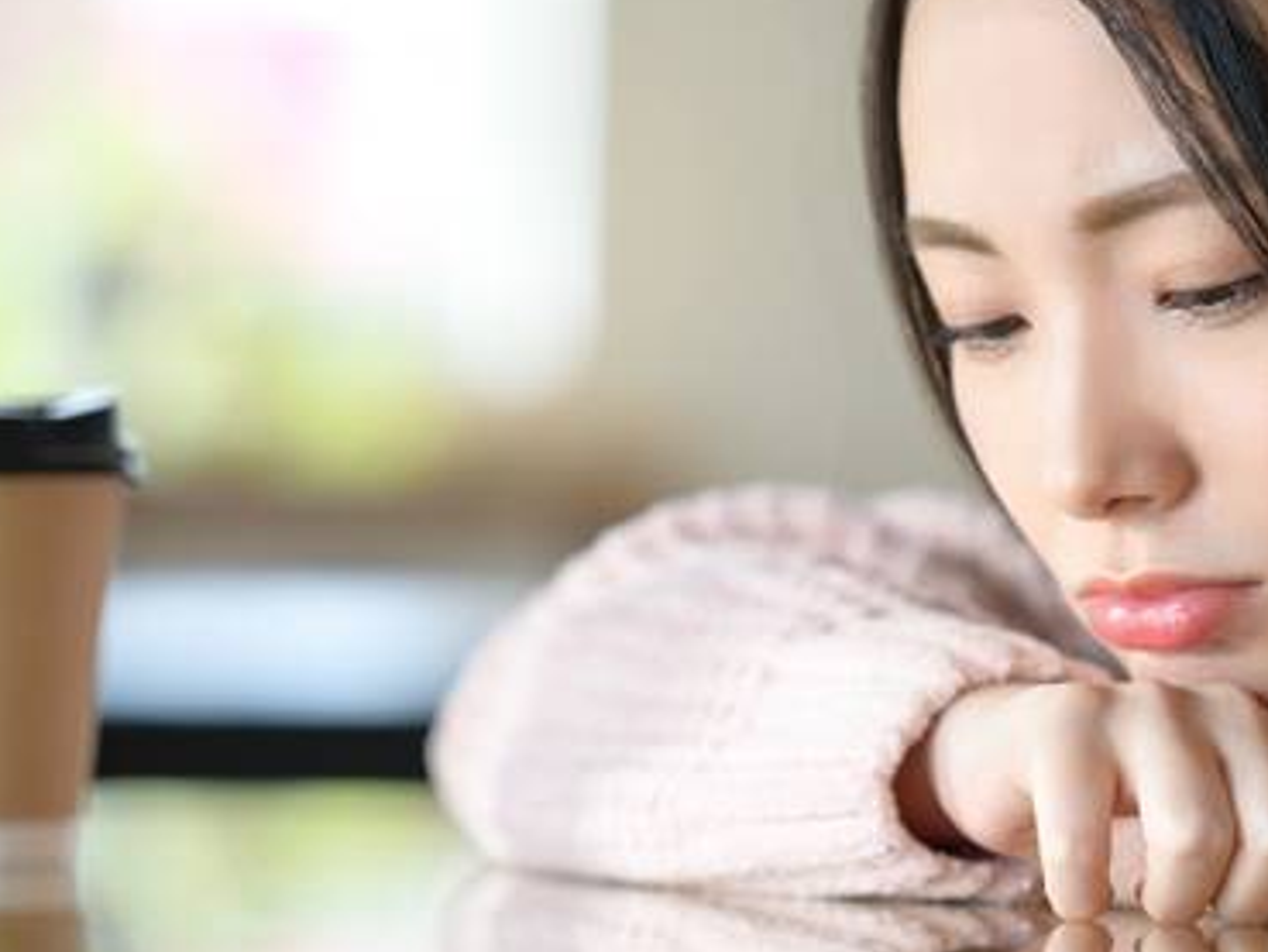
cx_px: 845
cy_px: 490
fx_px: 8867
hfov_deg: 8.2
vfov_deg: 6.1
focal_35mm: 242
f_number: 2.8
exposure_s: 1/100
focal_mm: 145
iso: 400
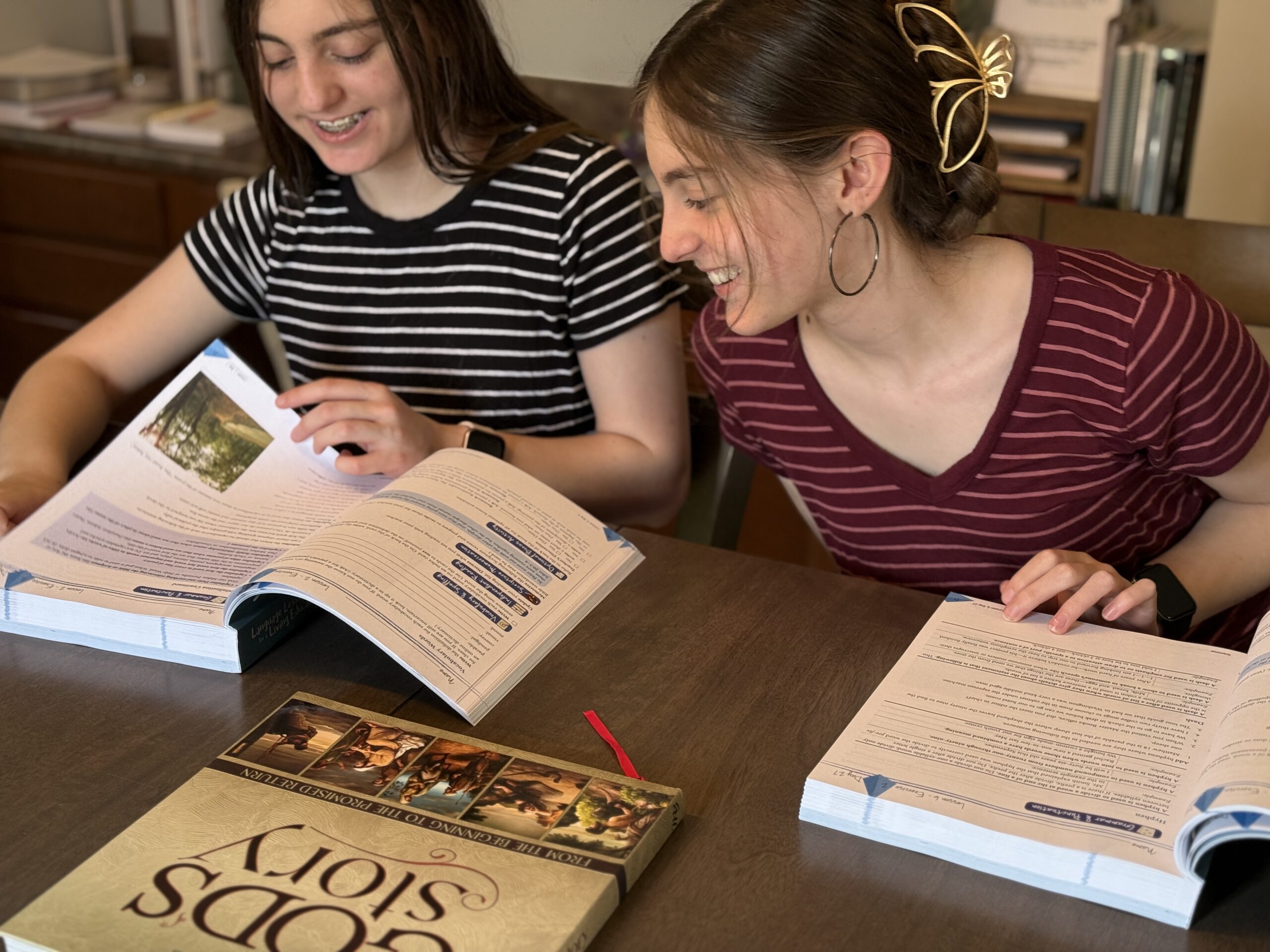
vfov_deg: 30.3
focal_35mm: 48
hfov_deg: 39.7
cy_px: 476
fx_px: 1761
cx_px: 635
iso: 160
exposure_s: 1/60
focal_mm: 6.76
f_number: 1.78
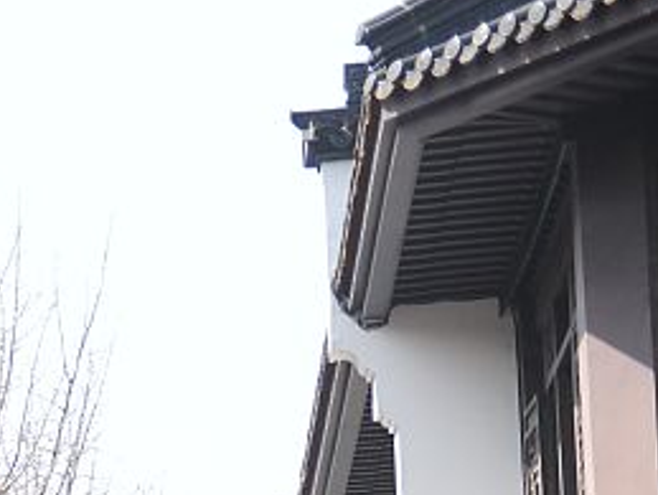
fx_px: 3807
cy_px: 873
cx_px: -785
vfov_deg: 7.3
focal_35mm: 200
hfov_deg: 9.1
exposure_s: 1/1250
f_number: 2.8
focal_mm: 45
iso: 200
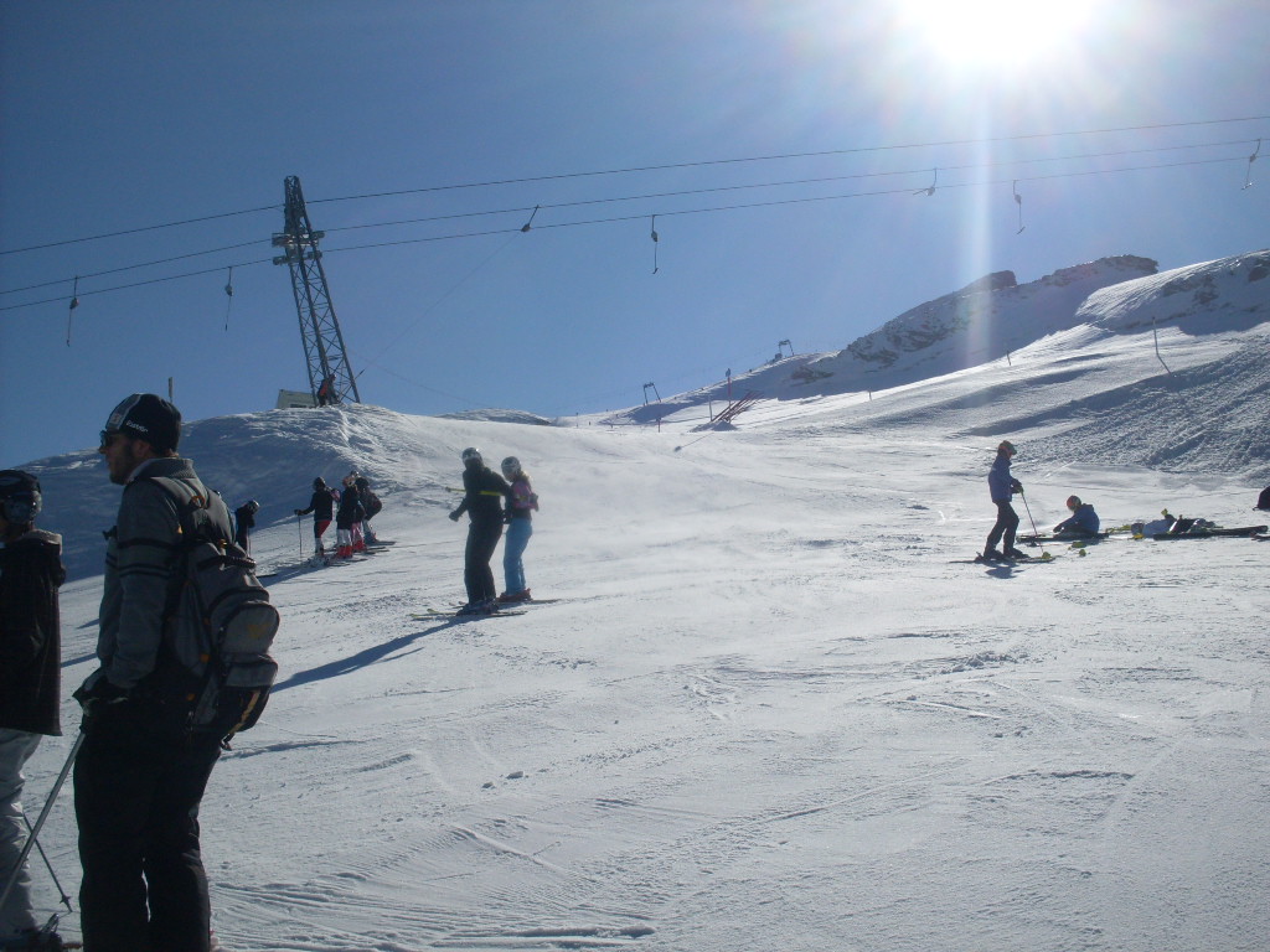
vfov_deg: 37.7
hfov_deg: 49.0
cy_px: 476
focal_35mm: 38
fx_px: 1394
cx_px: 635
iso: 80
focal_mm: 6.3
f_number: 8.4
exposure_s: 1/750
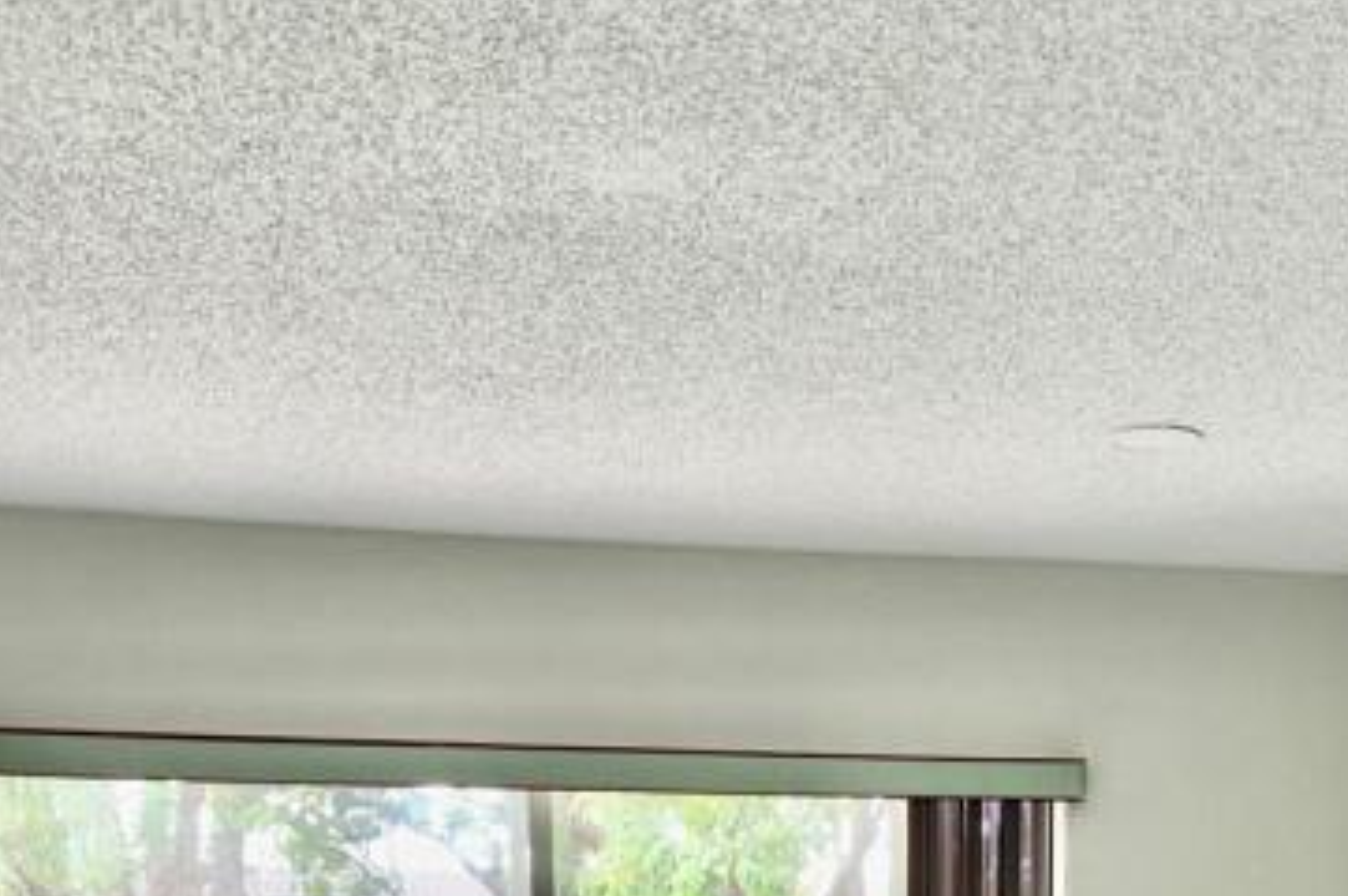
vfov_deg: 21.6
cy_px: 1273
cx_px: 975
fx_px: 2020
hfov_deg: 36.2
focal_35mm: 54
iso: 50
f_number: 1.6
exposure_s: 1/31
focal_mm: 5.96
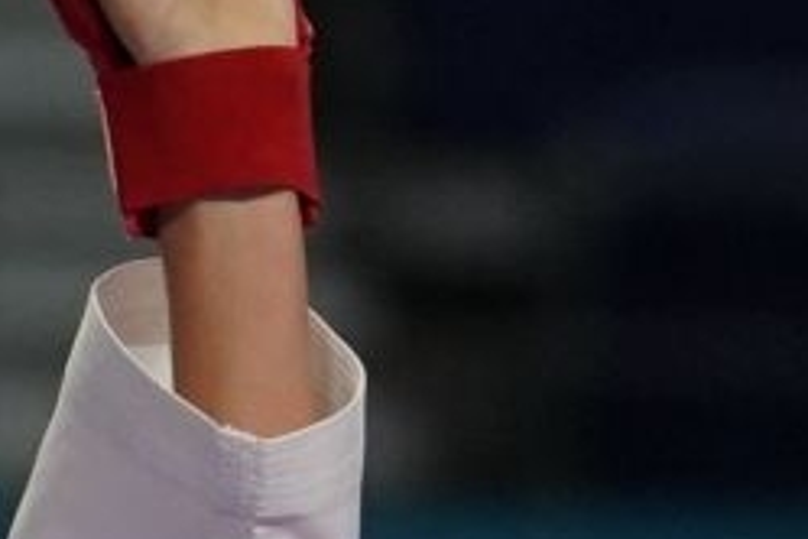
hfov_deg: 1.0
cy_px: 1753
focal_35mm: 2048
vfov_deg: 0.7
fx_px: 45963
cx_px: -873
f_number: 2.8
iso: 1250
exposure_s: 1/1000
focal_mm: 189
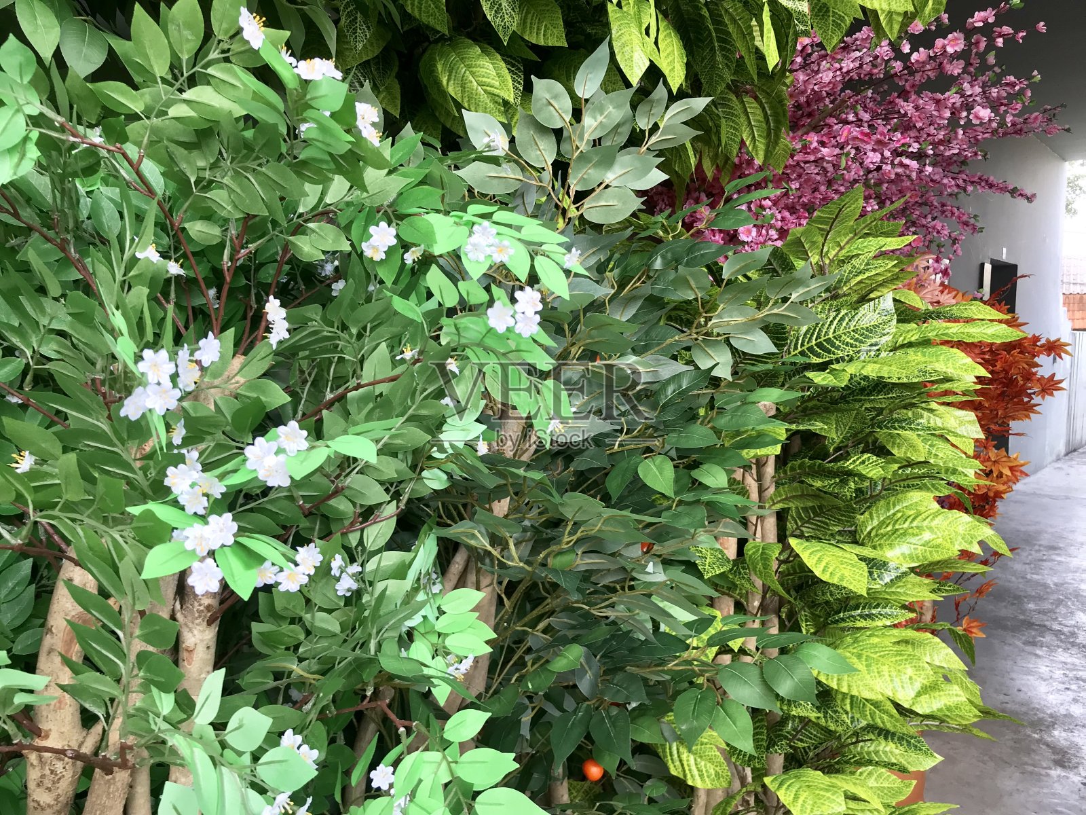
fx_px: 878
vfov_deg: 49.7
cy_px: 408
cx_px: 543
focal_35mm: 28
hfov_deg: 63.4
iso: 25
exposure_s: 1/50
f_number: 1.8
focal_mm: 3.99
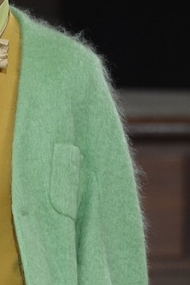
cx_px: -22
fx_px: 5826
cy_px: 346
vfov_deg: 2.8
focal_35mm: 736
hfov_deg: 1.9
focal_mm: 175
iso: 1000
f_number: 4
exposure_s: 1/500
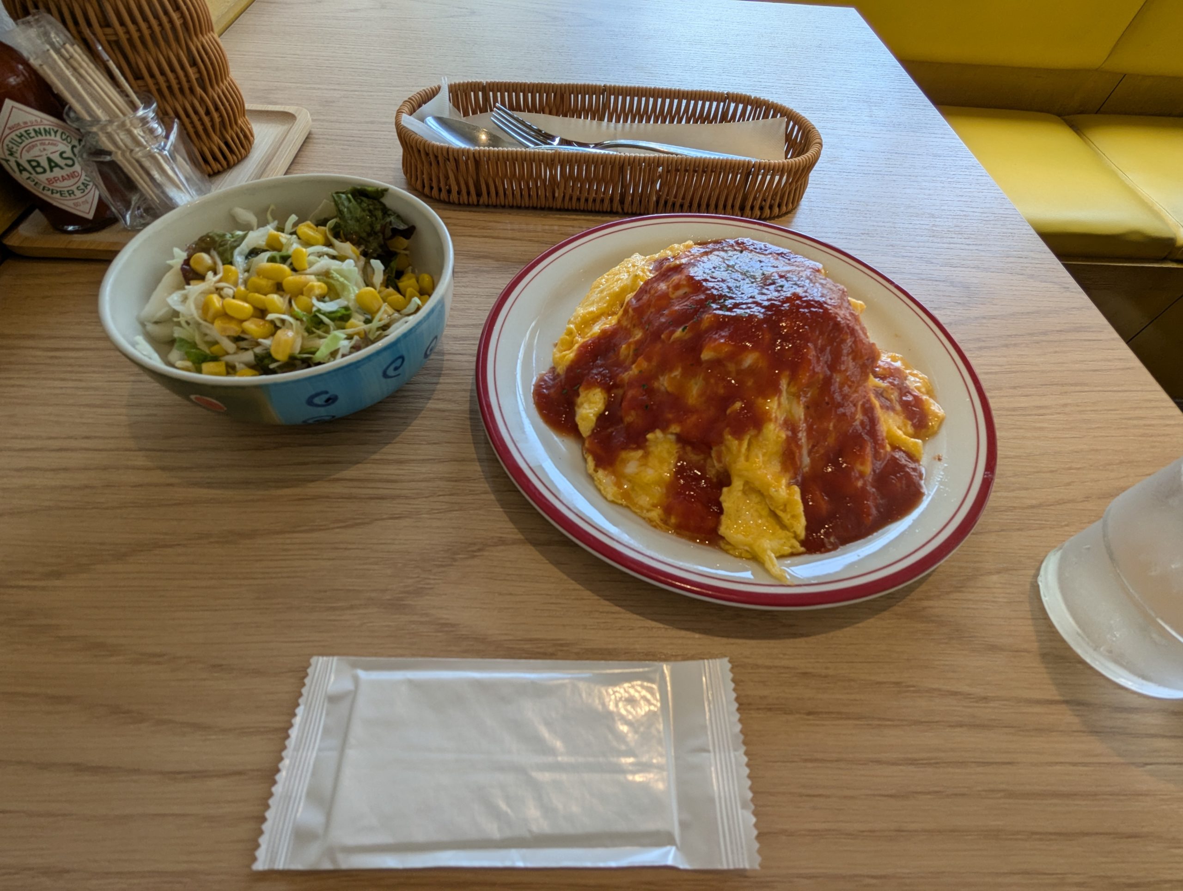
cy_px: 446
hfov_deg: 94.4
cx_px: 592
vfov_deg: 78.3
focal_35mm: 16
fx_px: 548
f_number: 2.2
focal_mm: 2.35
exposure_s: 1/181
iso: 49
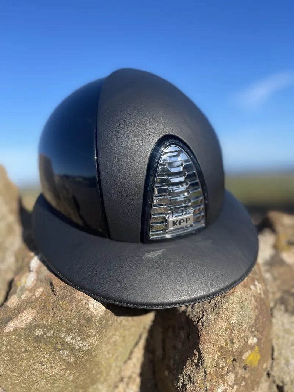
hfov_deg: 53.1
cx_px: 147
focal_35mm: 26
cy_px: 196
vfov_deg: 67.3
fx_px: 294
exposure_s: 1/3086
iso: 50
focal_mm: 5.1
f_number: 1.6
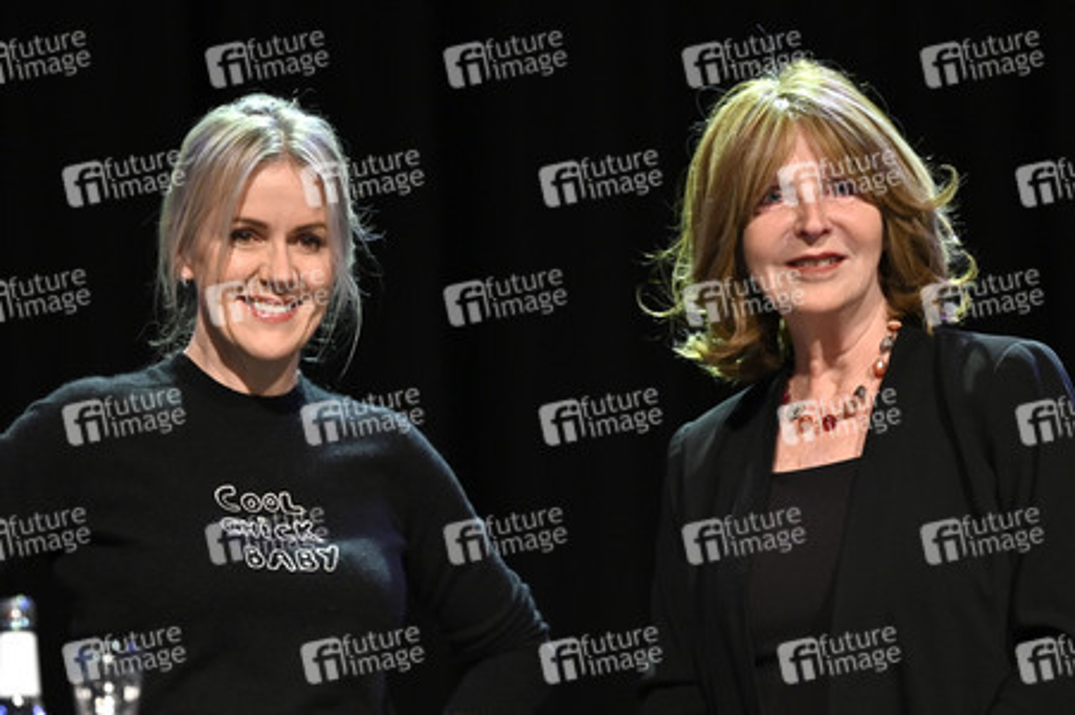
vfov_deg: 10.5
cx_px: 538
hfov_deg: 15.8
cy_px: 358
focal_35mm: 130
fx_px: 3879
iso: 1600
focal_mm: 130
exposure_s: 1/320
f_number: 2.8
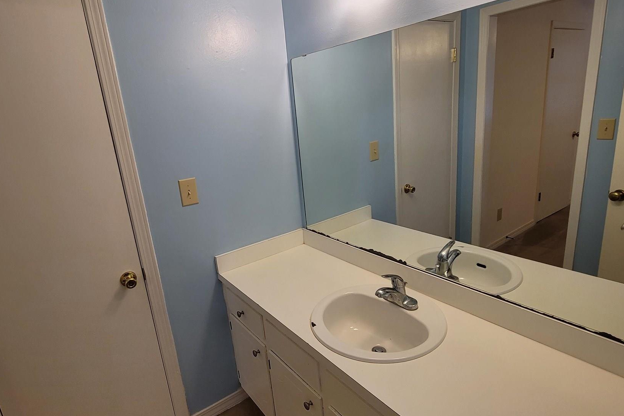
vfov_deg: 64.5
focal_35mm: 19
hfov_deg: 86.8
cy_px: 204
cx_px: 296
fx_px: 329
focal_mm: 2.2
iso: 125
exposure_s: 1/60
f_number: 2.2
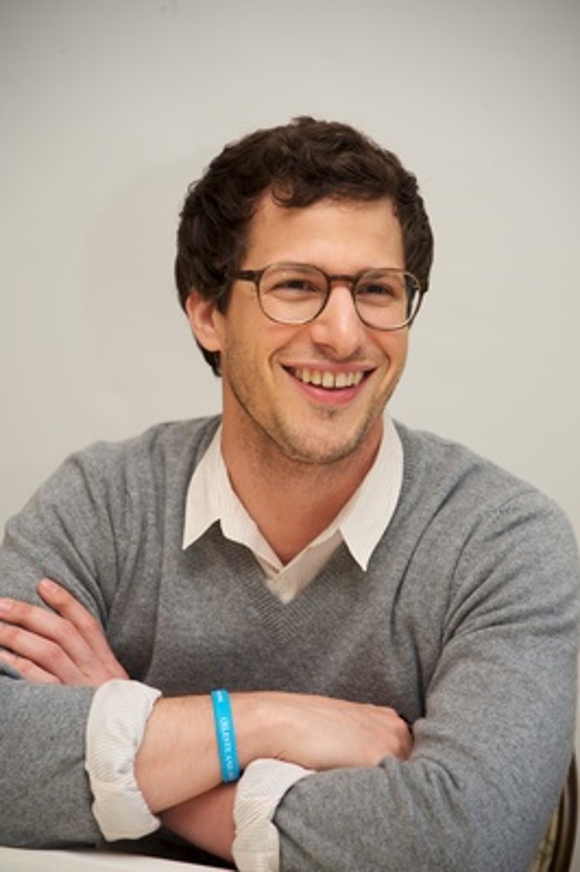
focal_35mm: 120
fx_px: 2905
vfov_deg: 17.1
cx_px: 290
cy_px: 436
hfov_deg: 11.4
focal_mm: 120
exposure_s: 1/60
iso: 500
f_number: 5.6
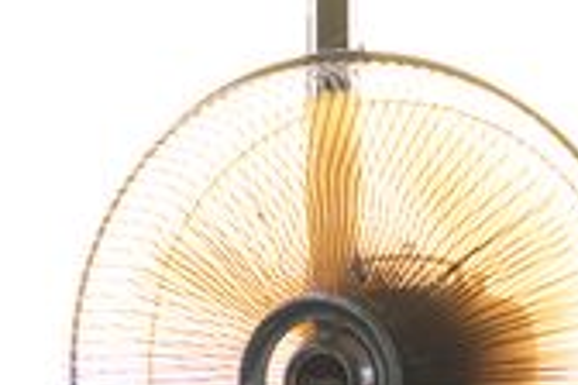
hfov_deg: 8.5
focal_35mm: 238
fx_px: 3821
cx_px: 815
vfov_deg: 5.8
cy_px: 196
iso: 640
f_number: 4
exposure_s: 1/100
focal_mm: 50
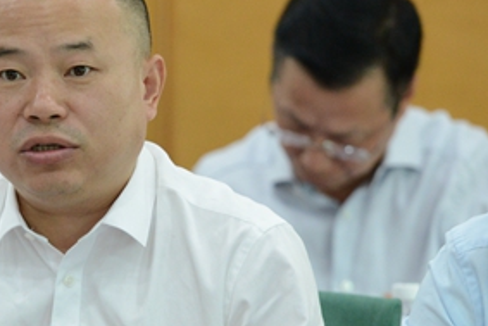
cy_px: 222
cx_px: 60
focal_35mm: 421
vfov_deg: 3.3
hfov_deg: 4.9
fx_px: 5710
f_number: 4
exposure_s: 1/200
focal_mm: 170
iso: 3600
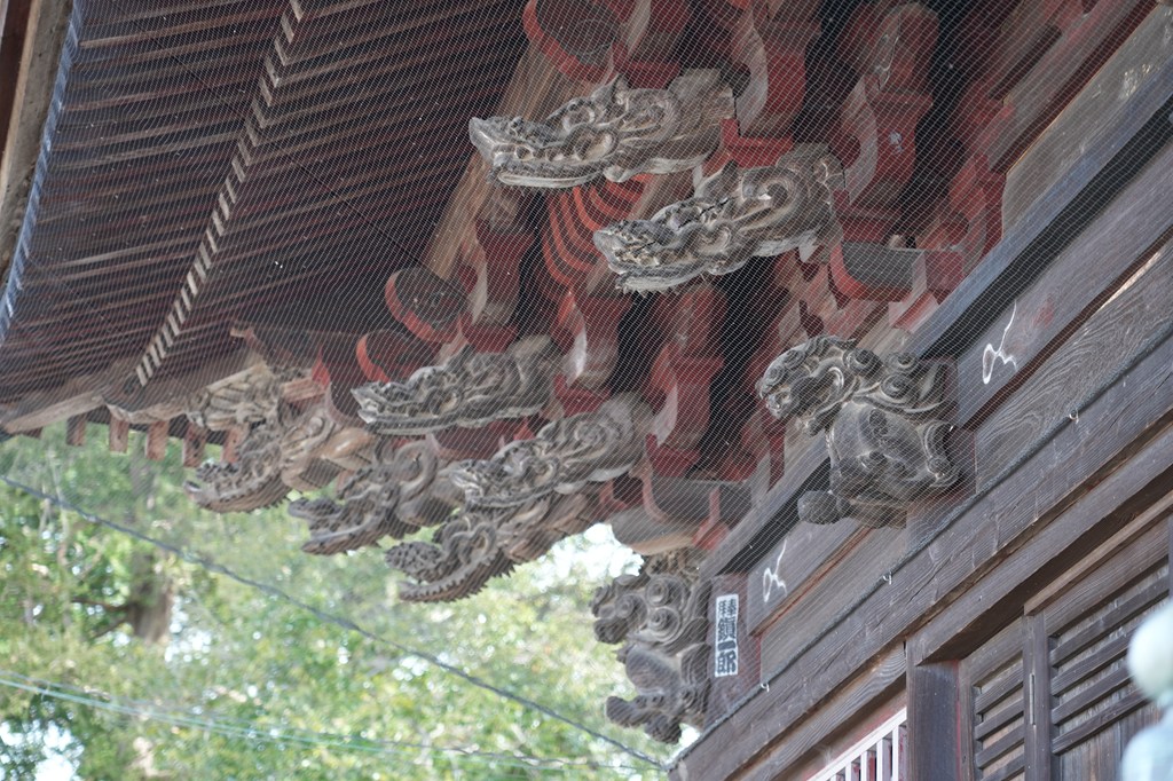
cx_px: 586
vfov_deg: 13.0
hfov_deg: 19.5
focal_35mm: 105
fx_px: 3420
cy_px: 390
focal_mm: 105
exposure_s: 1/160
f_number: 4
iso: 640
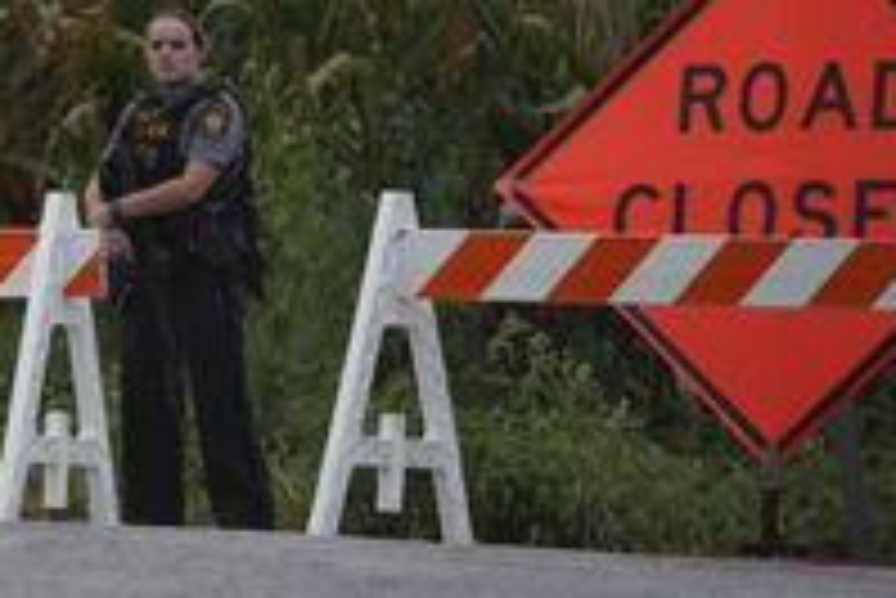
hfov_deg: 2.6
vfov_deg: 1.7
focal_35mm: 804
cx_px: 176
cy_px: 61
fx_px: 20025
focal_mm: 400
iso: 1600
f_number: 5.6
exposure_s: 1/250
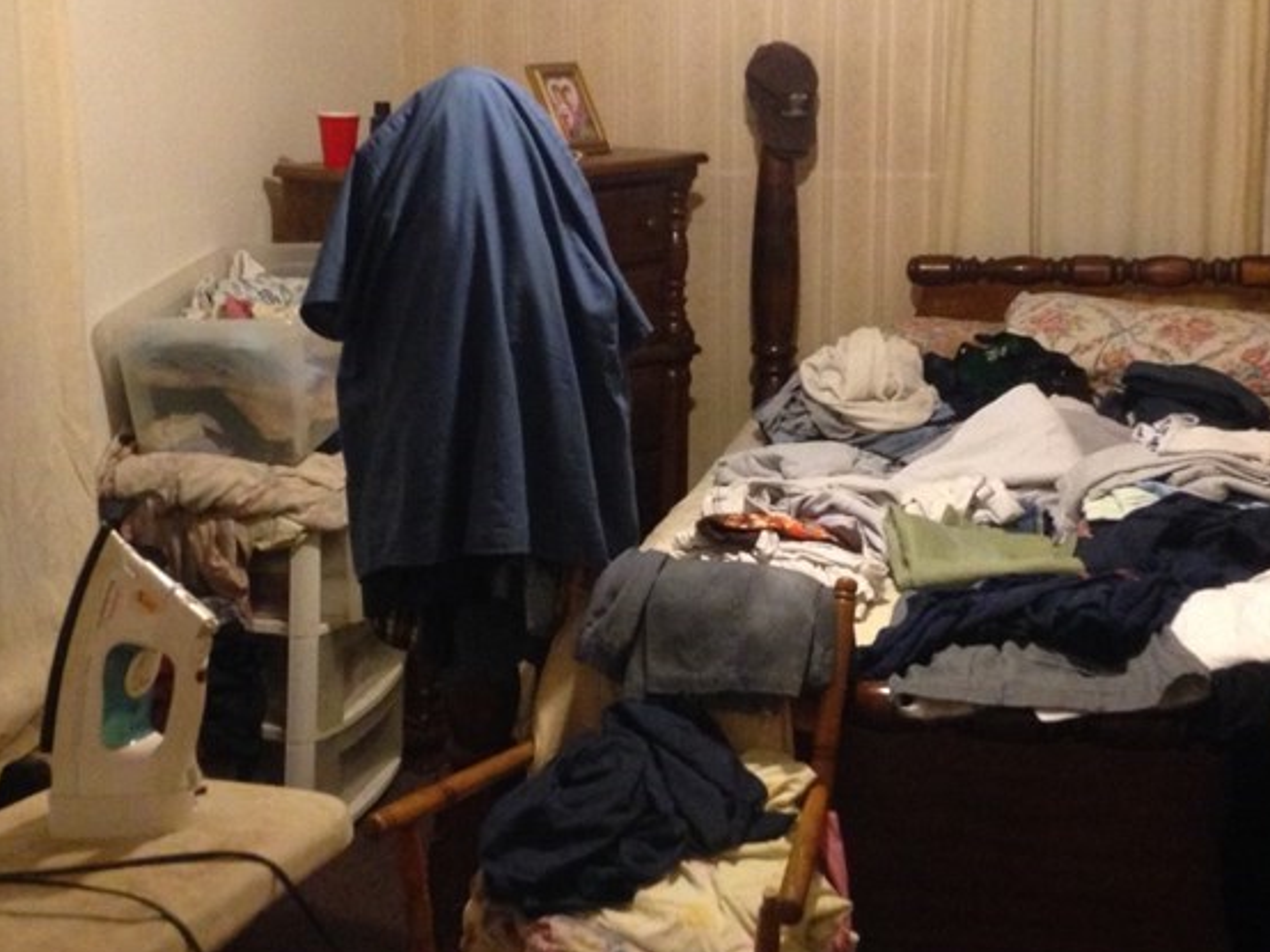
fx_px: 2237
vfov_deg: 23.9
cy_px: 287
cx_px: 637
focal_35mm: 61
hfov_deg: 31.7
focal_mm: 4.12
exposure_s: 1/20
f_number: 2.4
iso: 400
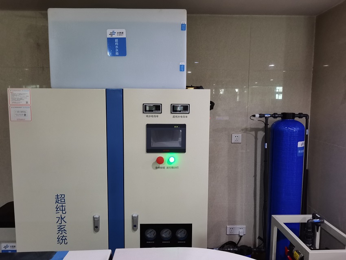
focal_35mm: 27
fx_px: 270
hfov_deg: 65.3
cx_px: 173
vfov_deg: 51.3
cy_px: 130
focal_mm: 4.94
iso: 1000
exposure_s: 1/20
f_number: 1.9
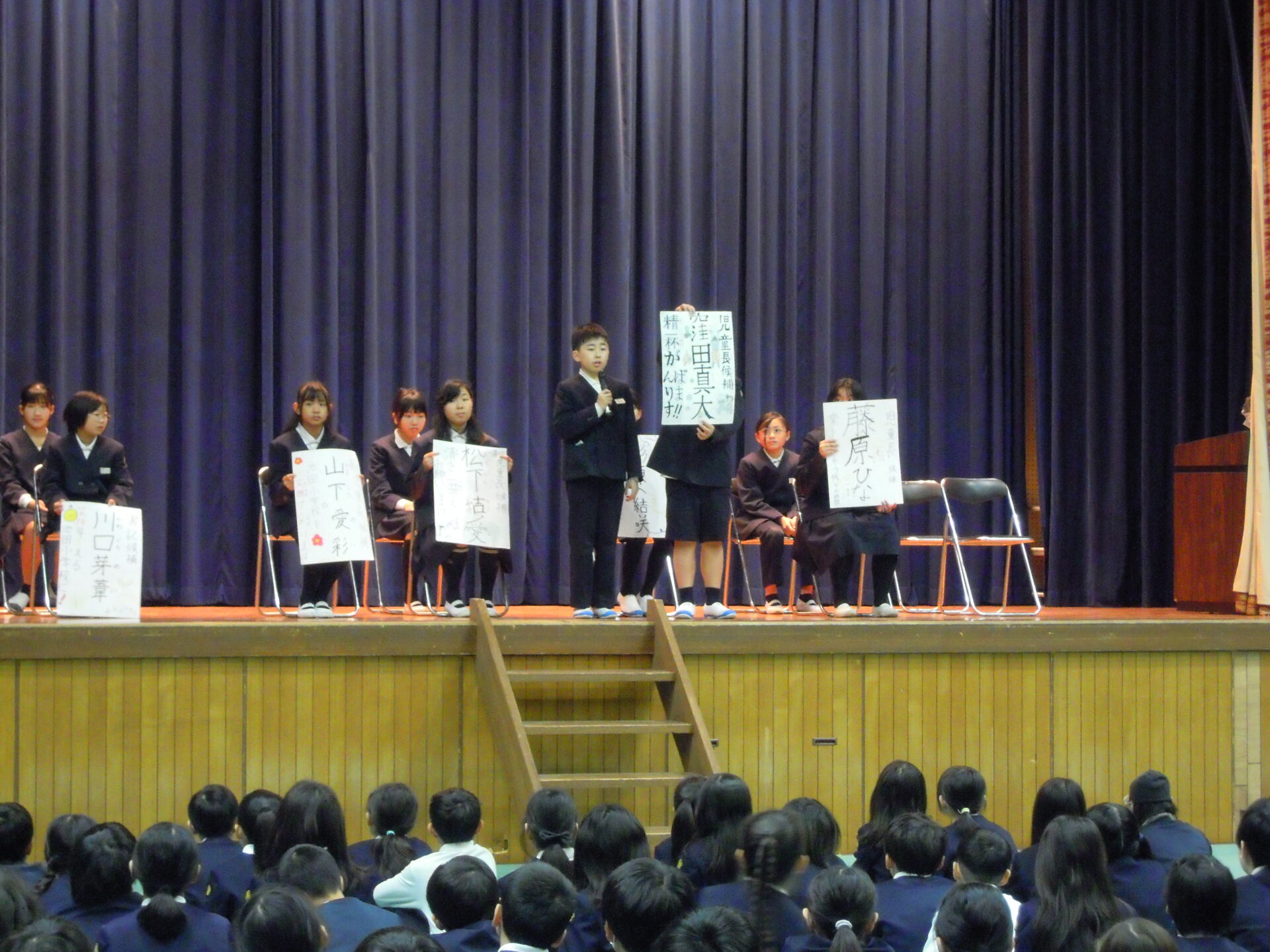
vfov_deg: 14.8
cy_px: 476
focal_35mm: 100
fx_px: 3669
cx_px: 635
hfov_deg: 19.6
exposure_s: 1/10
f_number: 5.4
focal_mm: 17.9
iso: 800
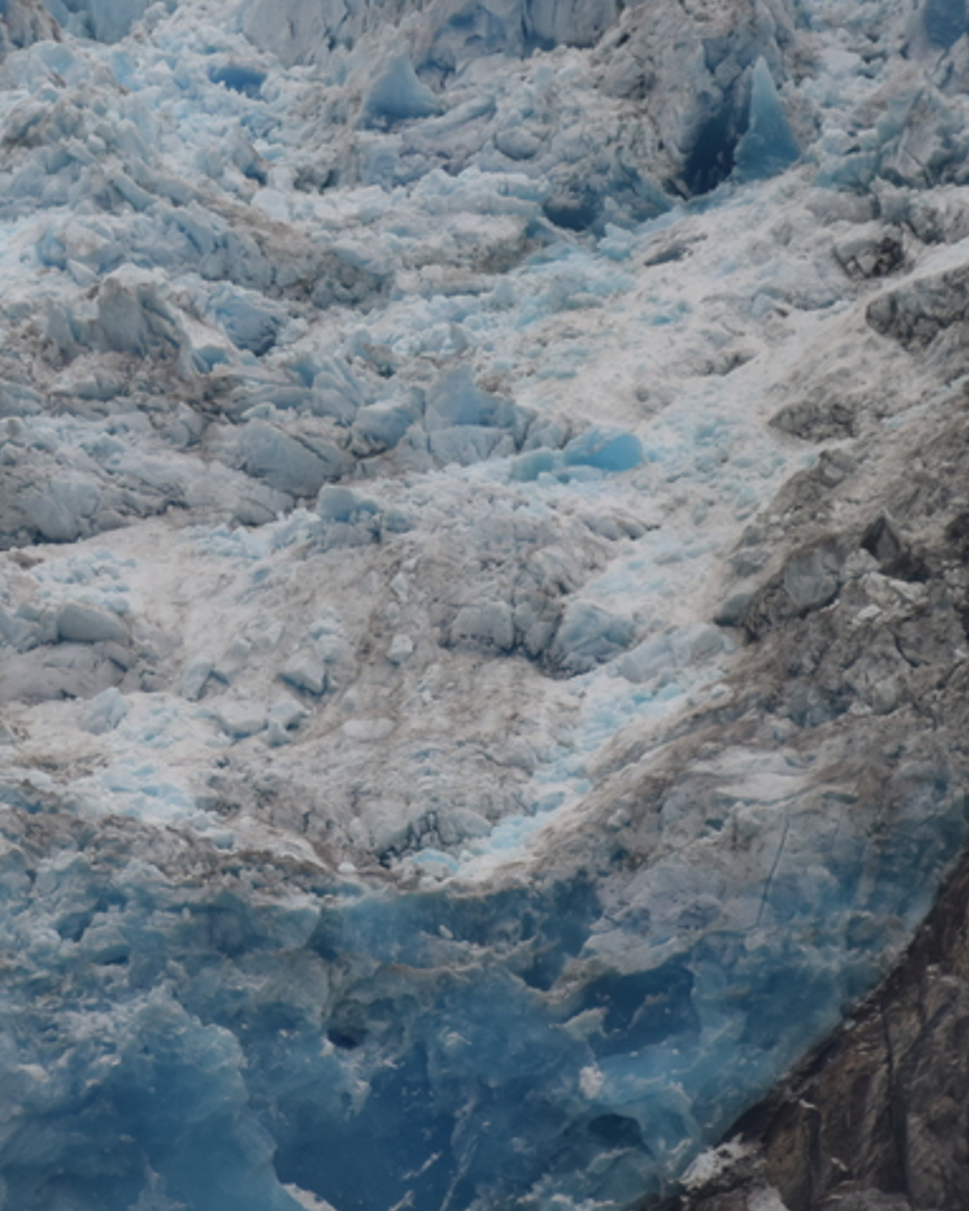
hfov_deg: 3.2
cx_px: 28
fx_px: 17105
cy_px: 412
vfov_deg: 4.1
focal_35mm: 477
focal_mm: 190
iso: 450
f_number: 5.6
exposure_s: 1/400
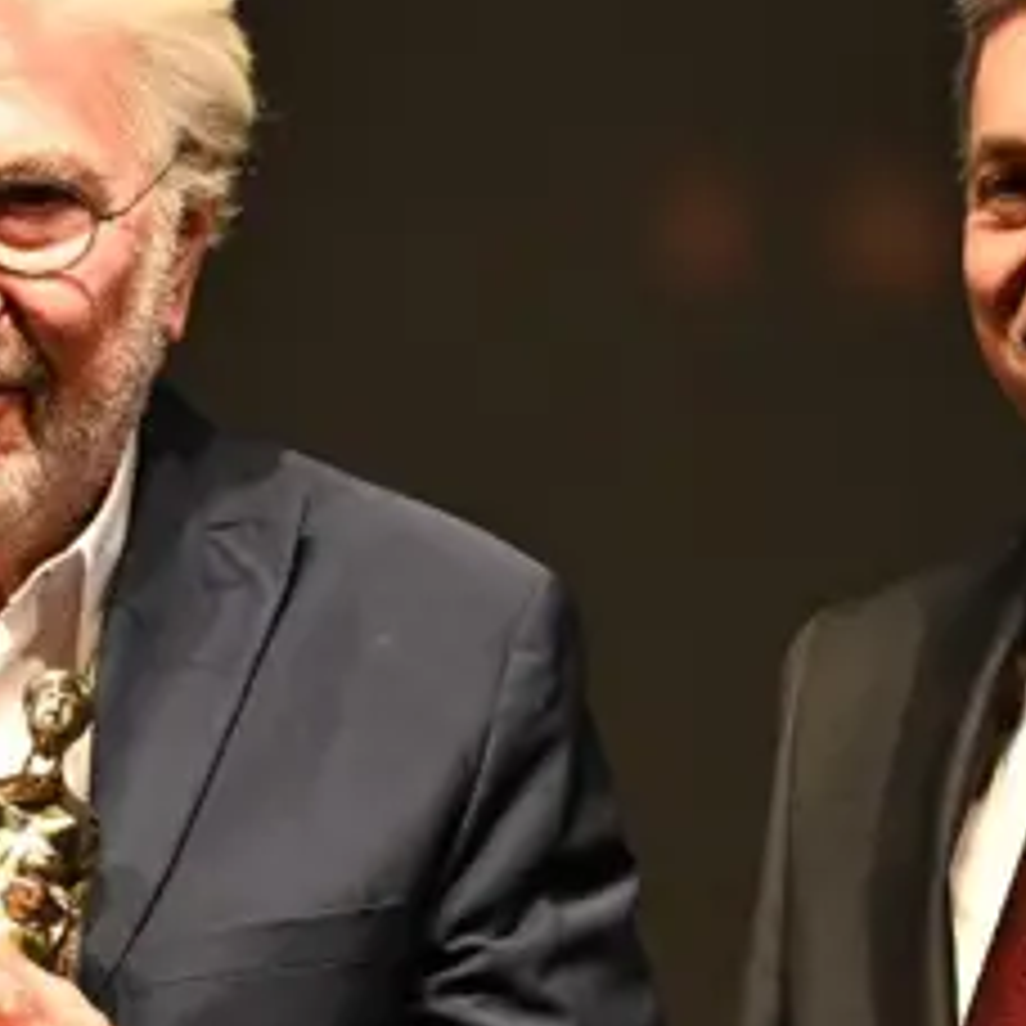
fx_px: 43962
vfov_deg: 1.3
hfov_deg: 1.3
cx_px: -63
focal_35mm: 1311
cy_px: 1012
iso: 1000
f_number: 2.8
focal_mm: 400
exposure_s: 1/250
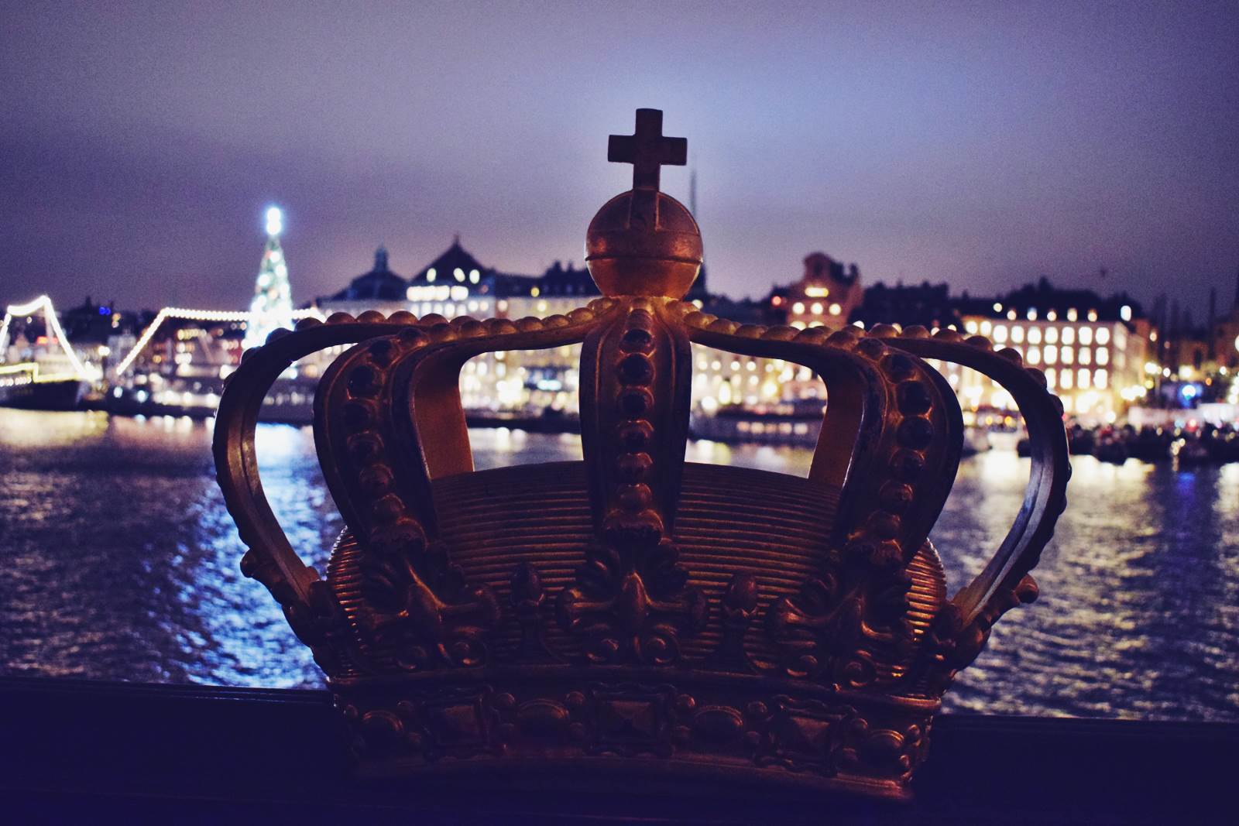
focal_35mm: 42
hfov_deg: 46.4
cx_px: 620
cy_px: 413
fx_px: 1446
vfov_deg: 31.9
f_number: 4.2
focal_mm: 28
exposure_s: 1/10
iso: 6400
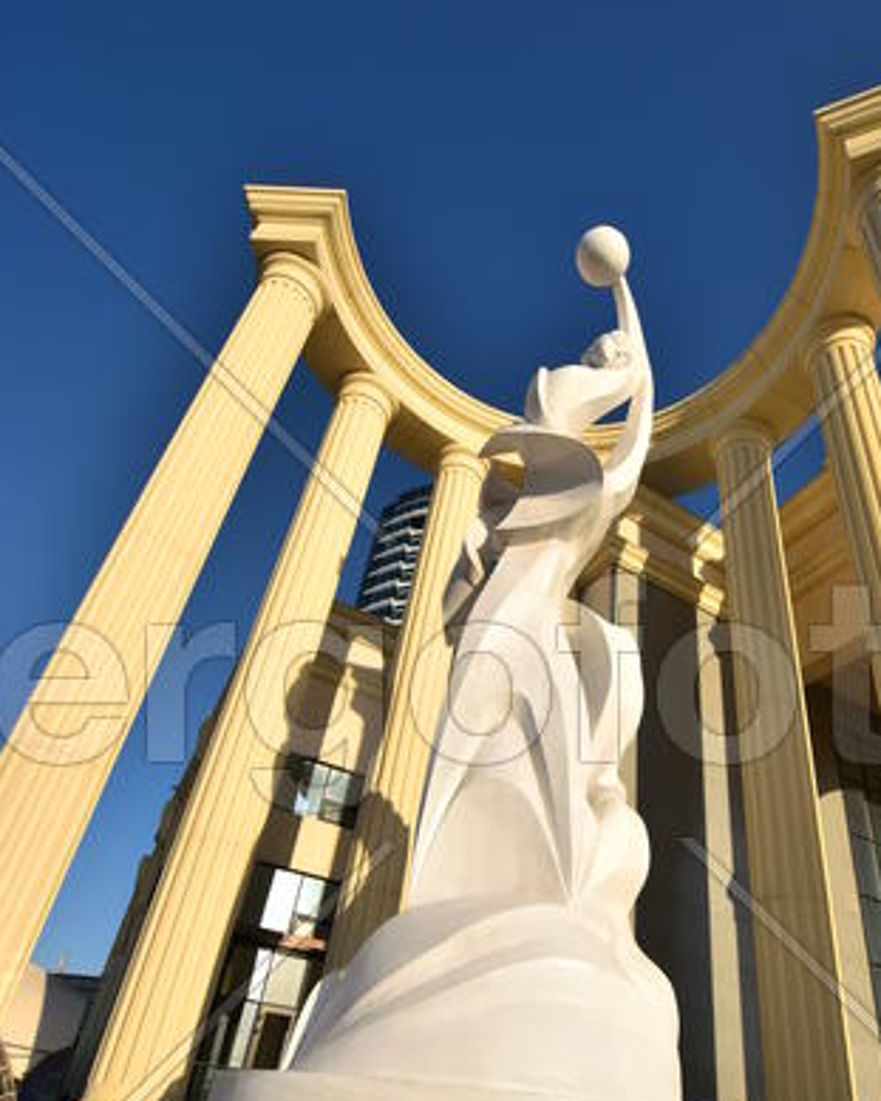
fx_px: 685
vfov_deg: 76.2
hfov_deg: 64.7
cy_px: 693
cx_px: 540
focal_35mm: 21
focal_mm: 10
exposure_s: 1/500
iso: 100
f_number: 9
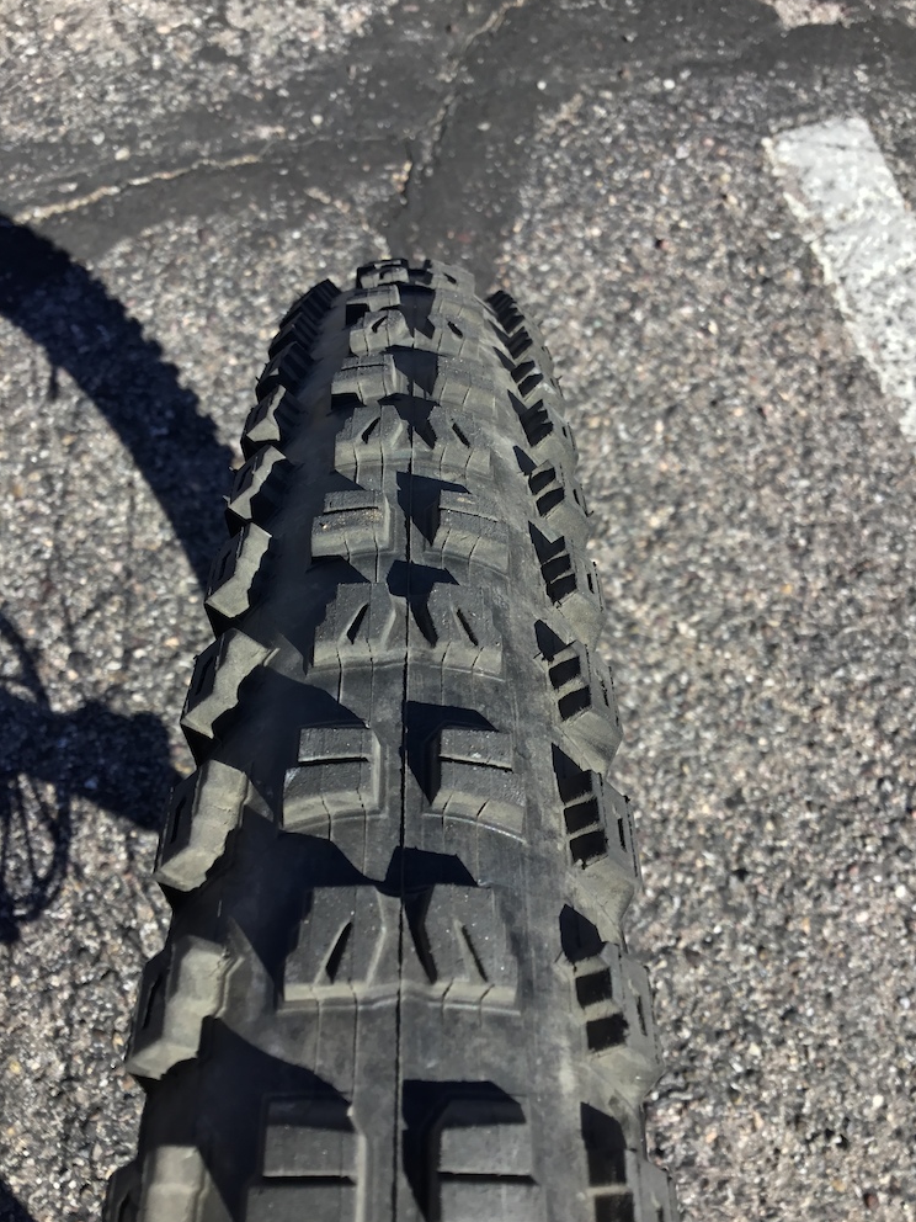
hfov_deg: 44.2
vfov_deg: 56.8
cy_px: 602
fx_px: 1129
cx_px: 472
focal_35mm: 32
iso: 25
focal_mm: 3.3
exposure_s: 1/708
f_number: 2.4
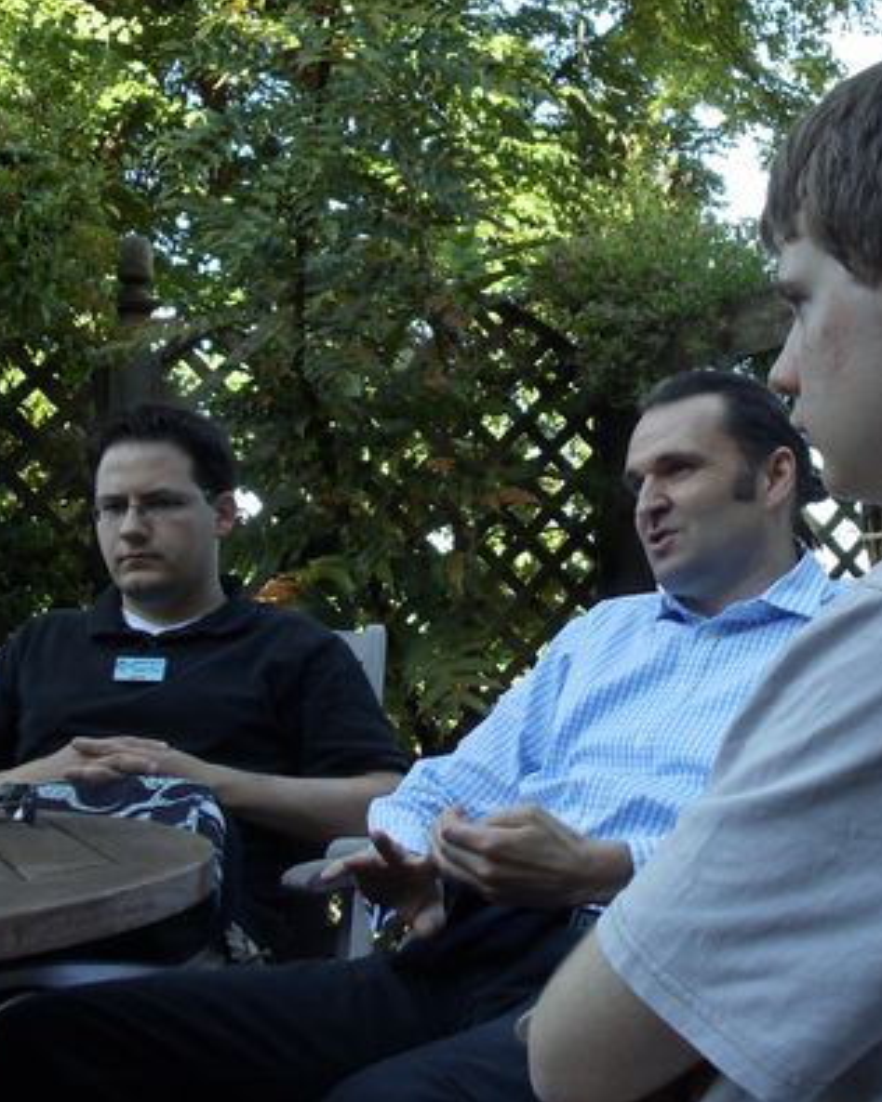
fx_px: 2839
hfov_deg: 17.5
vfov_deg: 21.9
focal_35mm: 87
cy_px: 360
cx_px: 723
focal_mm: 6
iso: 100
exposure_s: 1/125
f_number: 3.5
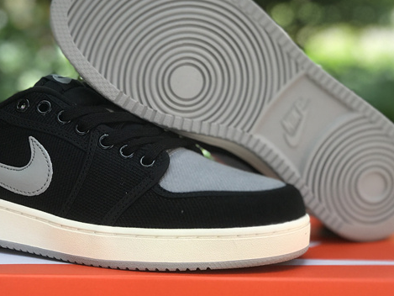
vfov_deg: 16.4
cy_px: 106
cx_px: 160
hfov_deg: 21.7
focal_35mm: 90
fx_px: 1025
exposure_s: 1/100
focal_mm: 6.6
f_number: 2.8
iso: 32
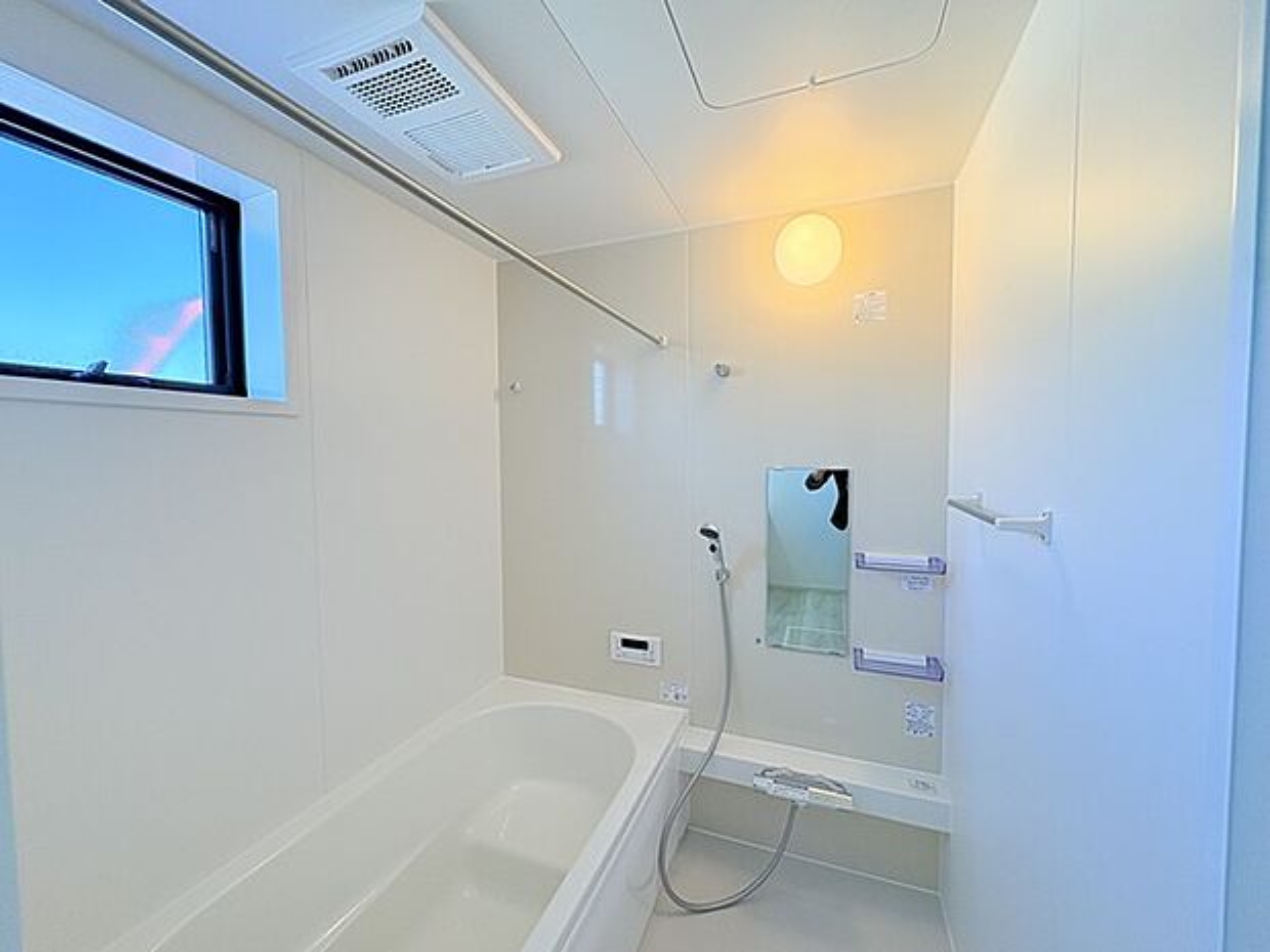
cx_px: 635
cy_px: 476
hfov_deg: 102.1
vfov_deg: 85.7
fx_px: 514
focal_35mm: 14
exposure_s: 1/110
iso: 125
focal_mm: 2.22
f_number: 2.2
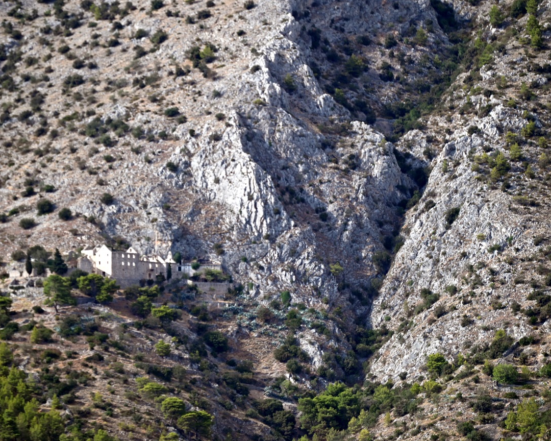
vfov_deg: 4.6
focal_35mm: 339
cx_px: 289
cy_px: 221
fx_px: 5528
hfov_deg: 5.7
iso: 250
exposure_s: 1/1000
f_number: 5.6
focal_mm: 300
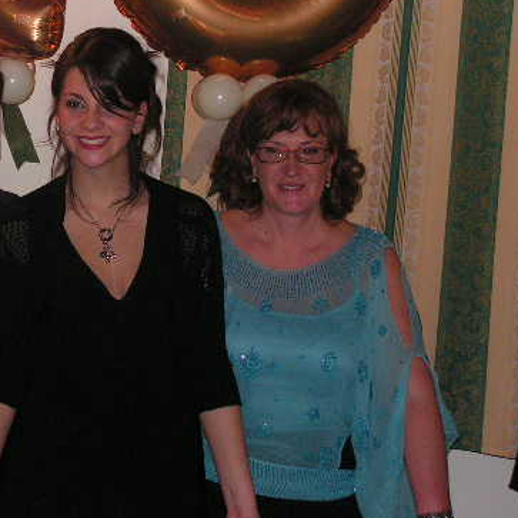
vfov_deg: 16.4
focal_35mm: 106
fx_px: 1795
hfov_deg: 16.3
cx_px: 114
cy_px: 186
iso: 200
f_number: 3.3
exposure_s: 1/80
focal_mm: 11.4
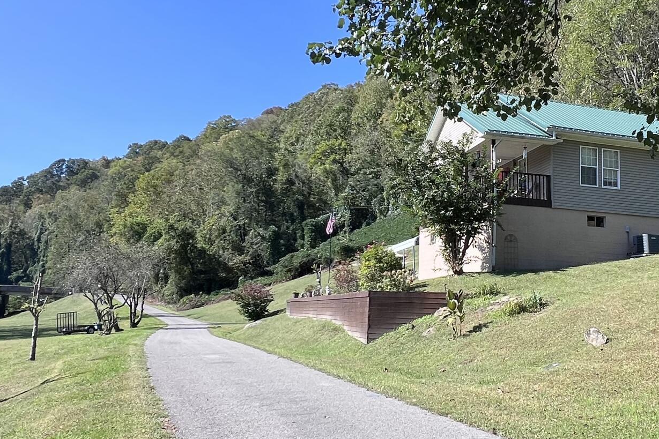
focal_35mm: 33
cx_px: 422
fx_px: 604
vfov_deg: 39.9
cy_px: 207
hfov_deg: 56.4
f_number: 1.8
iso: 32
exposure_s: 1/867
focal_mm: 1.57
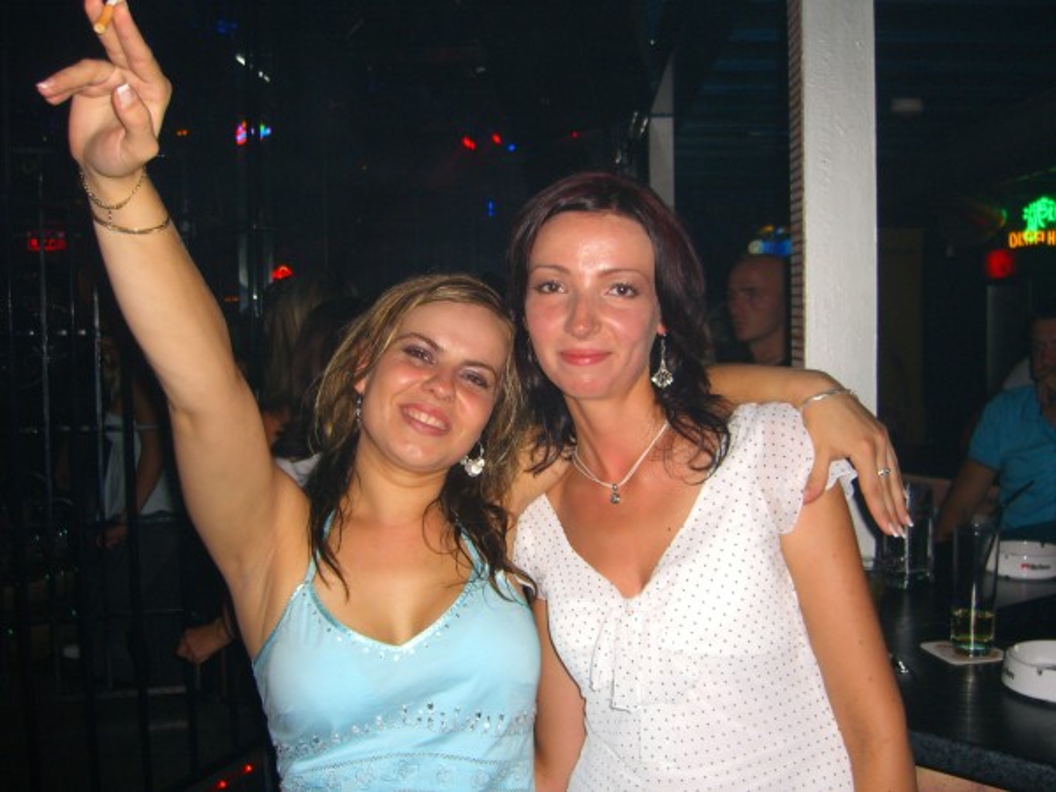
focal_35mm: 38
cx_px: 528
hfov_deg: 49.0
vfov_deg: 37.7
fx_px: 1159
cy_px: 396
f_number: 2.8
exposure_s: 1/60
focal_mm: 7.9
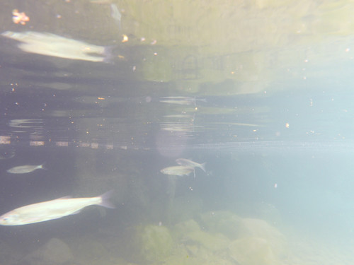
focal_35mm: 28
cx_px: 177
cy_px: 132
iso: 125
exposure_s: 1/60
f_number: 3.3
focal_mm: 4.9
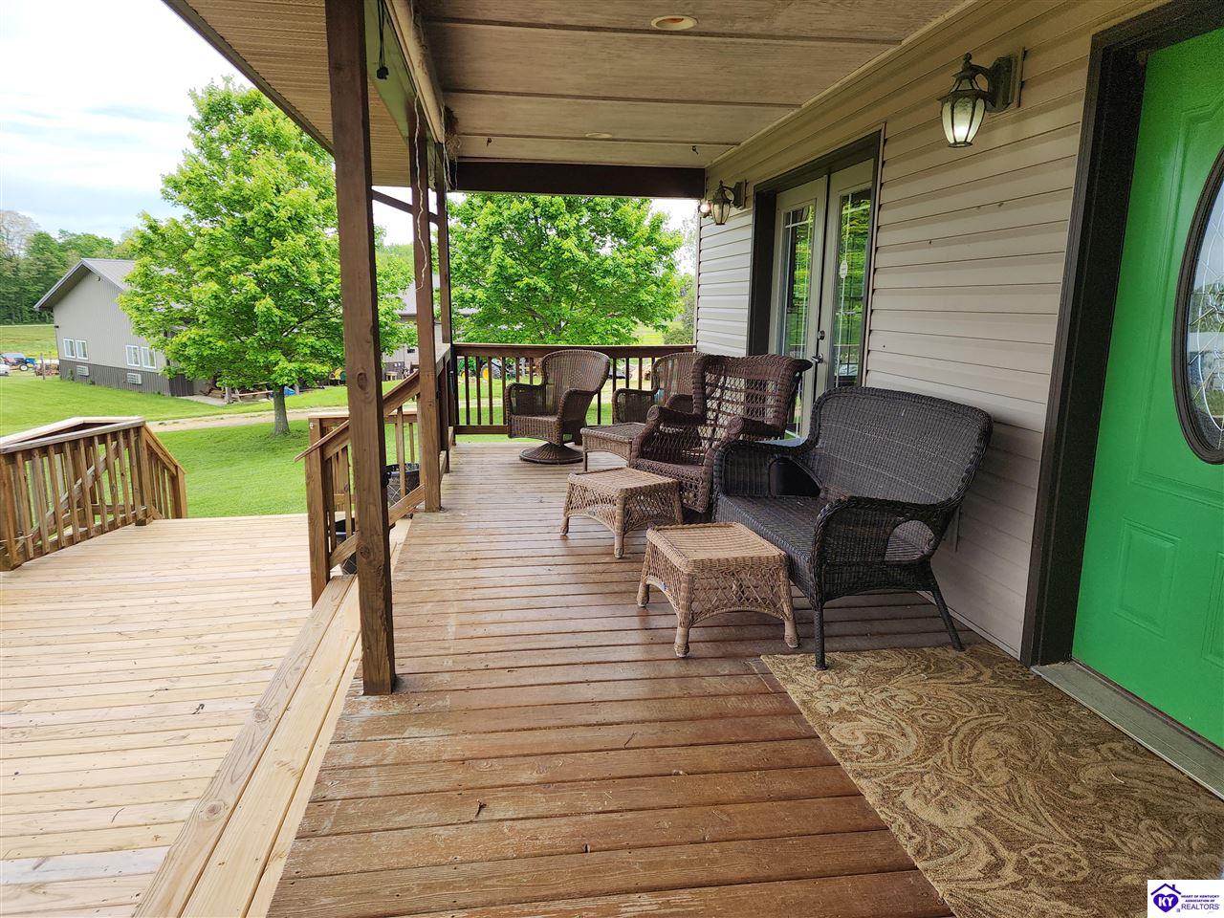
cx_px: 612
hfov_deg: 73.9
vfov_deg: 58.9
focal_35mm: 23
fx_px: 813
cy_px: 459
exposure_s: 1/305
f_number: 1.8
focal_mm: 6.4
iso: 12
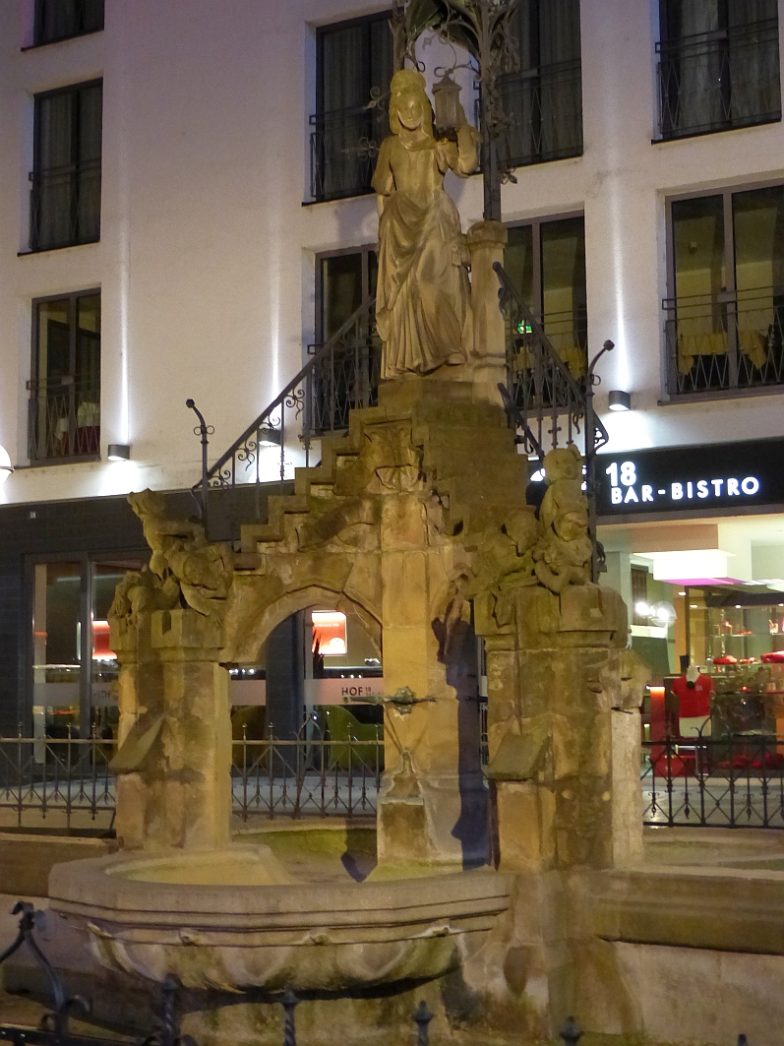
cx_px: 392
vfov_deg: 34.4
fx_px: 1691
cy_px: 523
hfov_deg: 26.1
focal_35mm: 56
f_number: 2.8
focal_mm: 10.1
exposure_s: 1/15
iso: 800
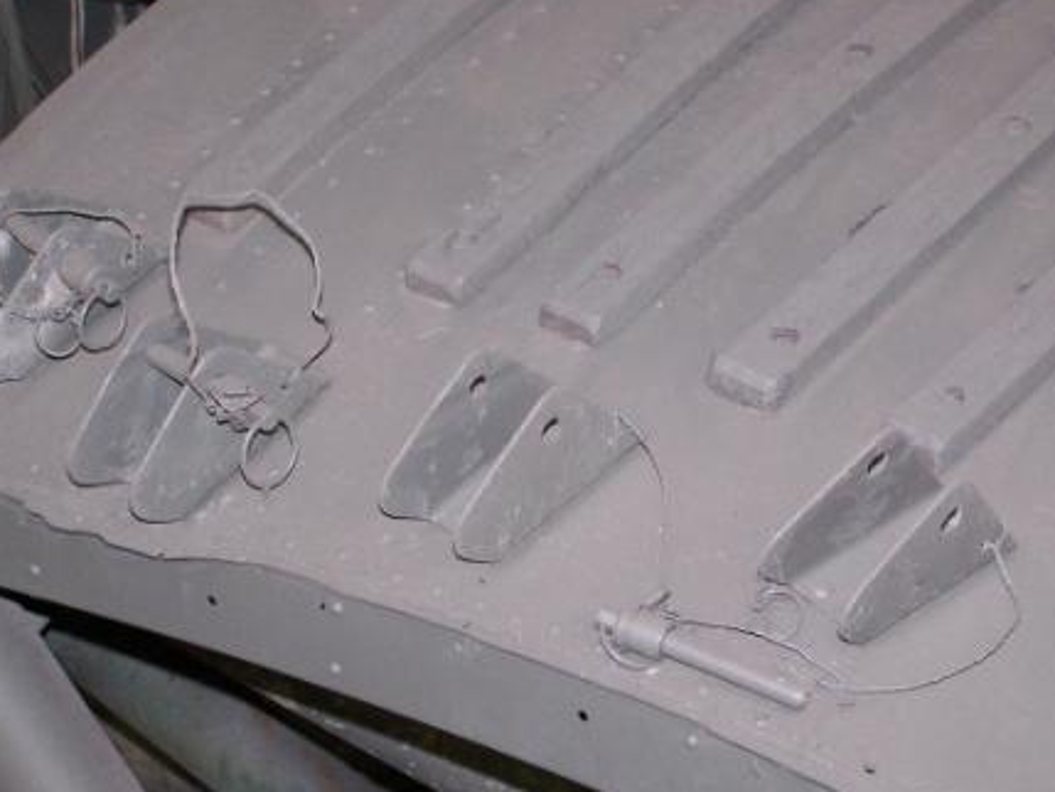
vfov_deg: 14.8
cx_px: 777
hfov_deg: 19.5
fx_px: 3049
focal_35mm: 100
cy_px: 368
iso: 160
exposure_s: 1/80
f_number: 3.2
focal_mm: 11.1
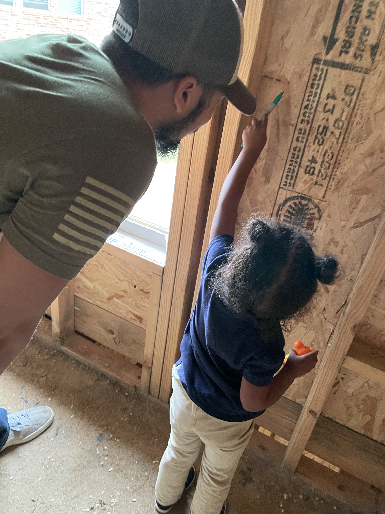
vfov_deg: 67.3
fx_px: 386
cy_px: 257
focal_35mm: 26
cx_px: 192
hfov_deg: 53.1
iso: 640
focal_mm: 4.2
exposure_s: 1/38
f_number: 1.6
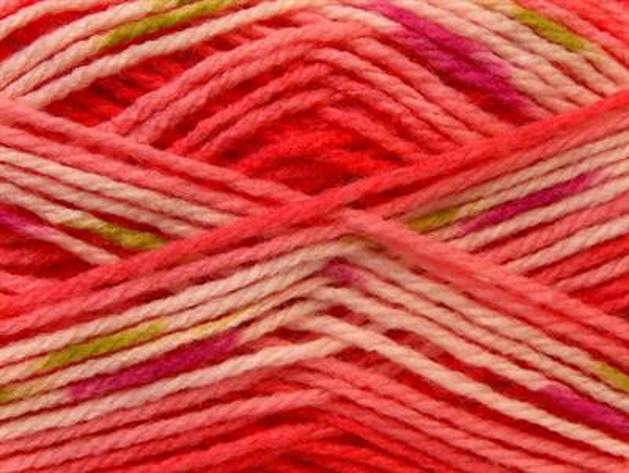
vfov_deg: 20.5
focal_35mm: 72
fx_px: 1310
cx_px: 314
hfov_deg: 27.0
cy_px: 236
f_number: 2.9
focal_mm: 14.73
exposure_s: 1/23.1
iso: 200
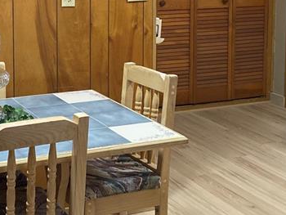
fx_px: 628
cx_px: 86
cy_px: 7
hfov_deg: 25.4
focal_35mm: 76
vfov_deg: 18.9
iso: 400
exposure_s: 1/40
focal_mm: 4.25
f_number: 1.8
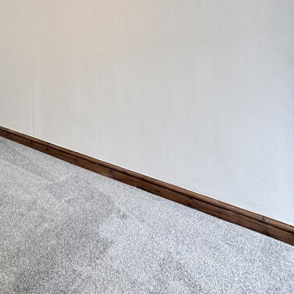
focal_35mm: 34
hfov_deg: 46.4
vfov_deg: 45.4
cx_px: 67
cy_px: 50
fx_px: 327
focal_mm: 2.22
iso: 125
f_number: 2.2
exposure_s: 1/99
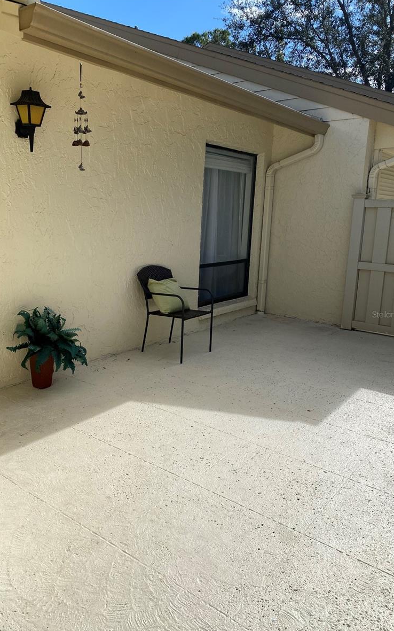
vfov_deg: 66.5
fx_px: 481
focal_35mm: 28
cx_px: 170
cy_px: 314
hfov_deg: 44.4
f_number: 1.8
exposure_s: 1/4444
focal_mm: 4.25
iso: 32
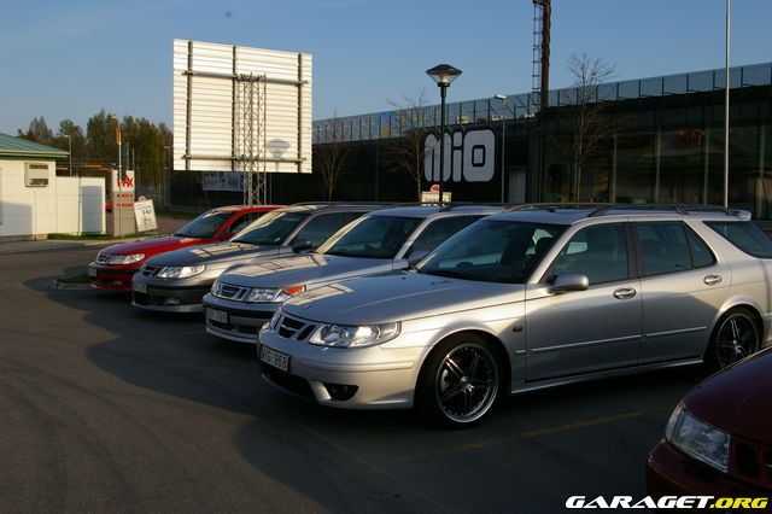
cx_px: 386
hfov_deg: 49.6
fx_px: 836
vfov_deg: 34.2
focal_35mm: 39
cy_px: 257
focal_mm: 26
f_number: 11
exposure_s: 1/250
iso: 200
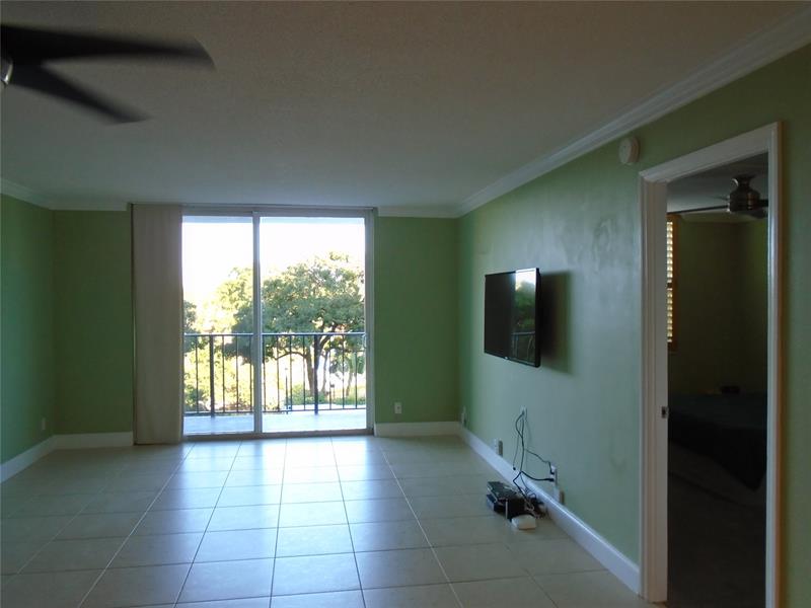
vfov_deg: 53.1
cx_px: 406
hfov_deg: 67.3
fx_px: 609
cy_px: 304
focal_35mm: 26
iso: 160
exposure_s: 1/30
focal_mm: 4.6
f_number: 3.2
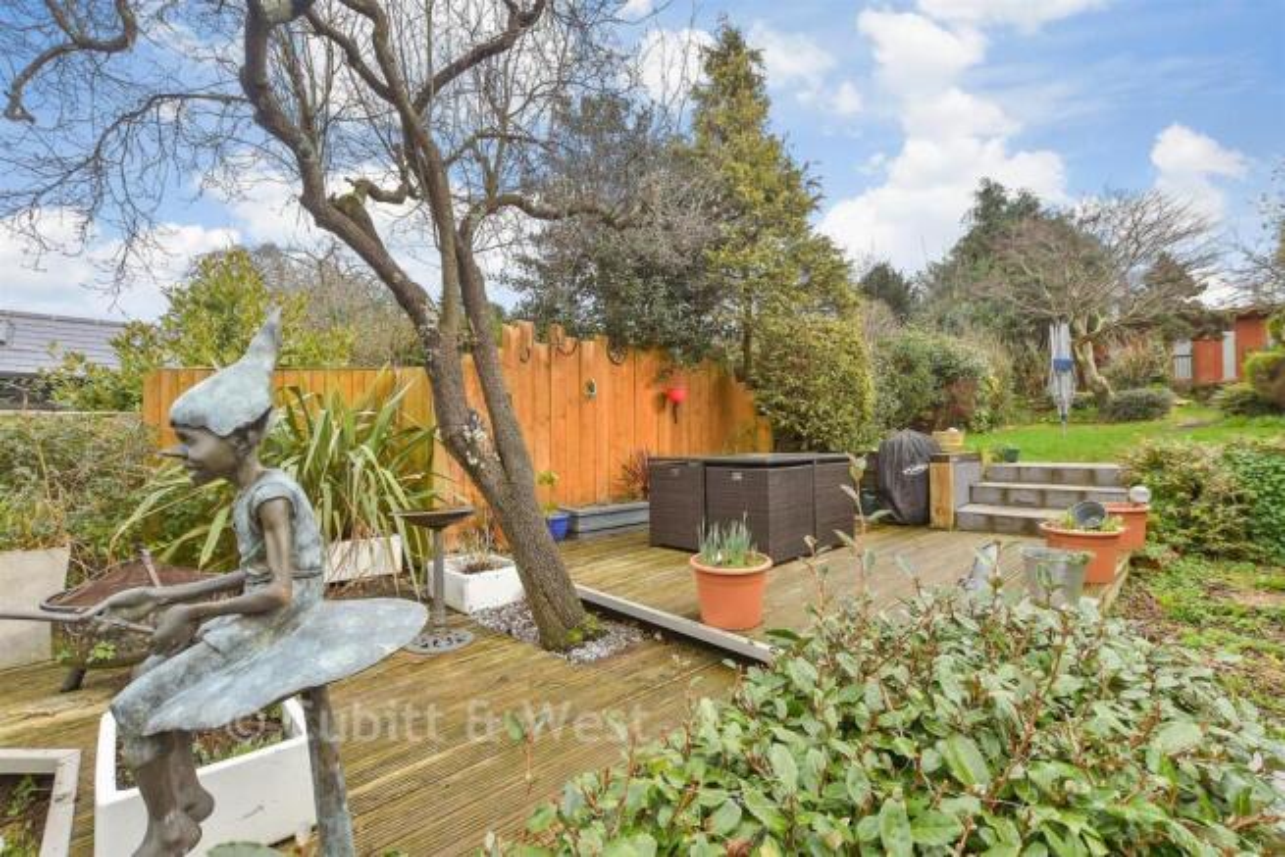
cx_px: 642
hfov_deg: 100.4
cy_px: 428
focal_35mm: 15
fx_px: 536
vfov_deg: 77.4
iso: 160
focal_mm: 10
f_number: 8
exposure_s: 1/100
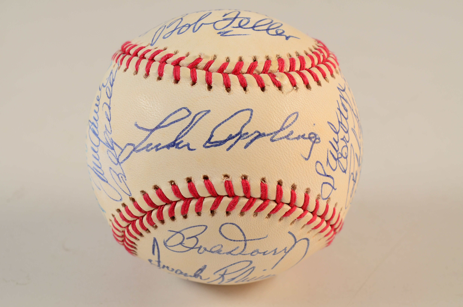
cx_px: 232
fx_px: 1059
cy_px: 154
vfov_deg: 16.5
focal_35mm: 82
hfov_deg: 24.7
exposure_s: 1/160
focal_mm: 55
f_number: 14
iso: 200
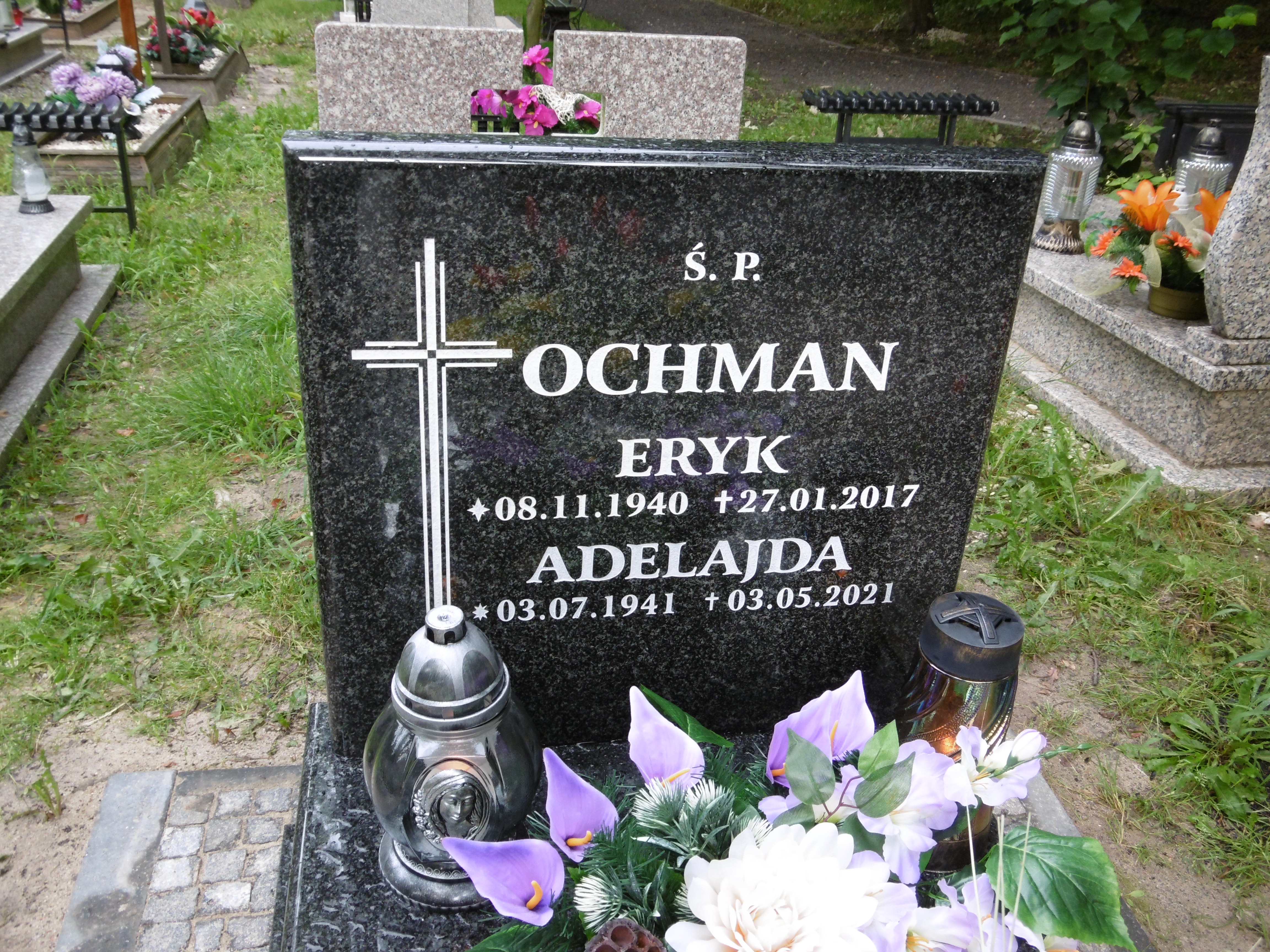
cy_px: 476
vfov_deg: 44.2
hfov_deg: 56.8
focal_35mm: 32
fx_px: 1174
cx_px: 635
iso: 100
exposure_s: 1/60
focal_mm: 5.8
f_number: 3.5
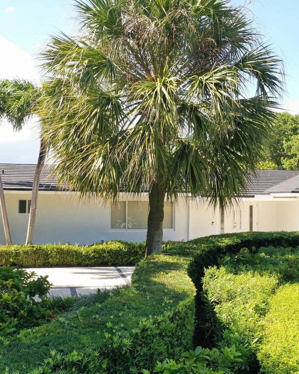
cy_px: 182
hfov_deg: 36.5
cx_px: 161
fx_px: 454
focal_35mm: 41
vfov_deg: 44.8
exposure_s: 1/20
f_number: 5
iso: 160
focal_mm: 10.26
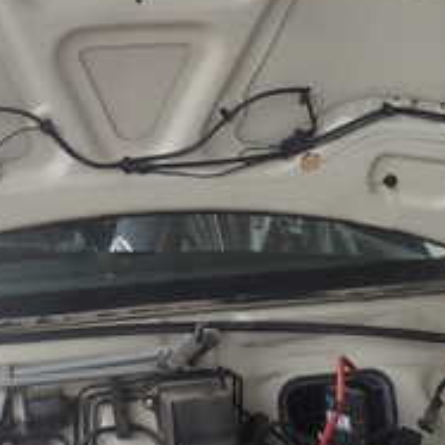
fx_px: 1236
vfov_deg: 19.9
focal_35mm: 85
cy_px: 26
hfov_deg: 20.3
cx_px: 126
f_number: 3.2
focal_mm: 5.4
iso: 100
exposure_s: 1/160
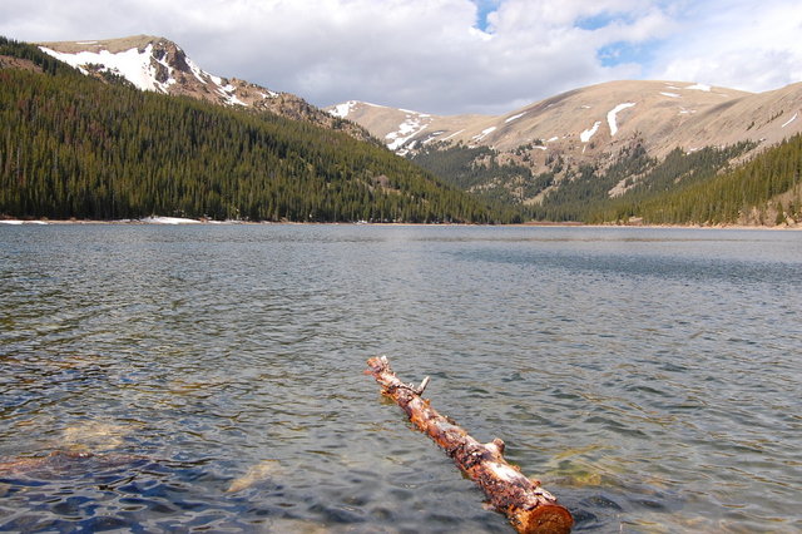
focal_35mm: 34
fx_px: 768
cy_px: 267
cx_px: 401
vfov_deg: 38.3
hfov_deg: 55.1
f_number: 11
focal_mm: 23
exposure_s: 1/500
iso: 400
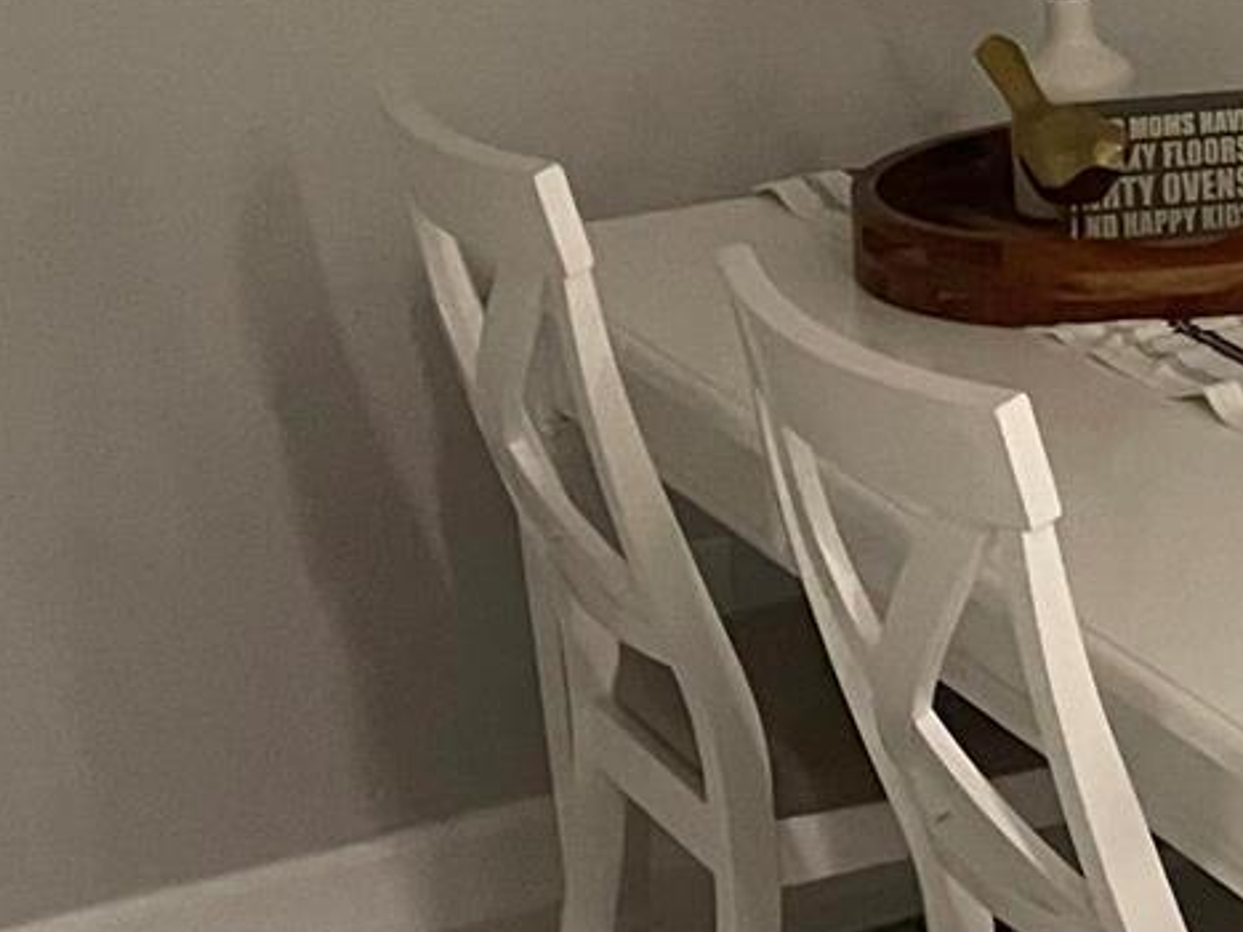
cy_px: -144
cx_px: 2076
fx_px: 4092
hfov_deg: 15.4
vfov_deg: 12.7
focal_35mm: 114
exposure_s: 1/30
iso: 500
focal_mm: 5.1
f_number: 1.6
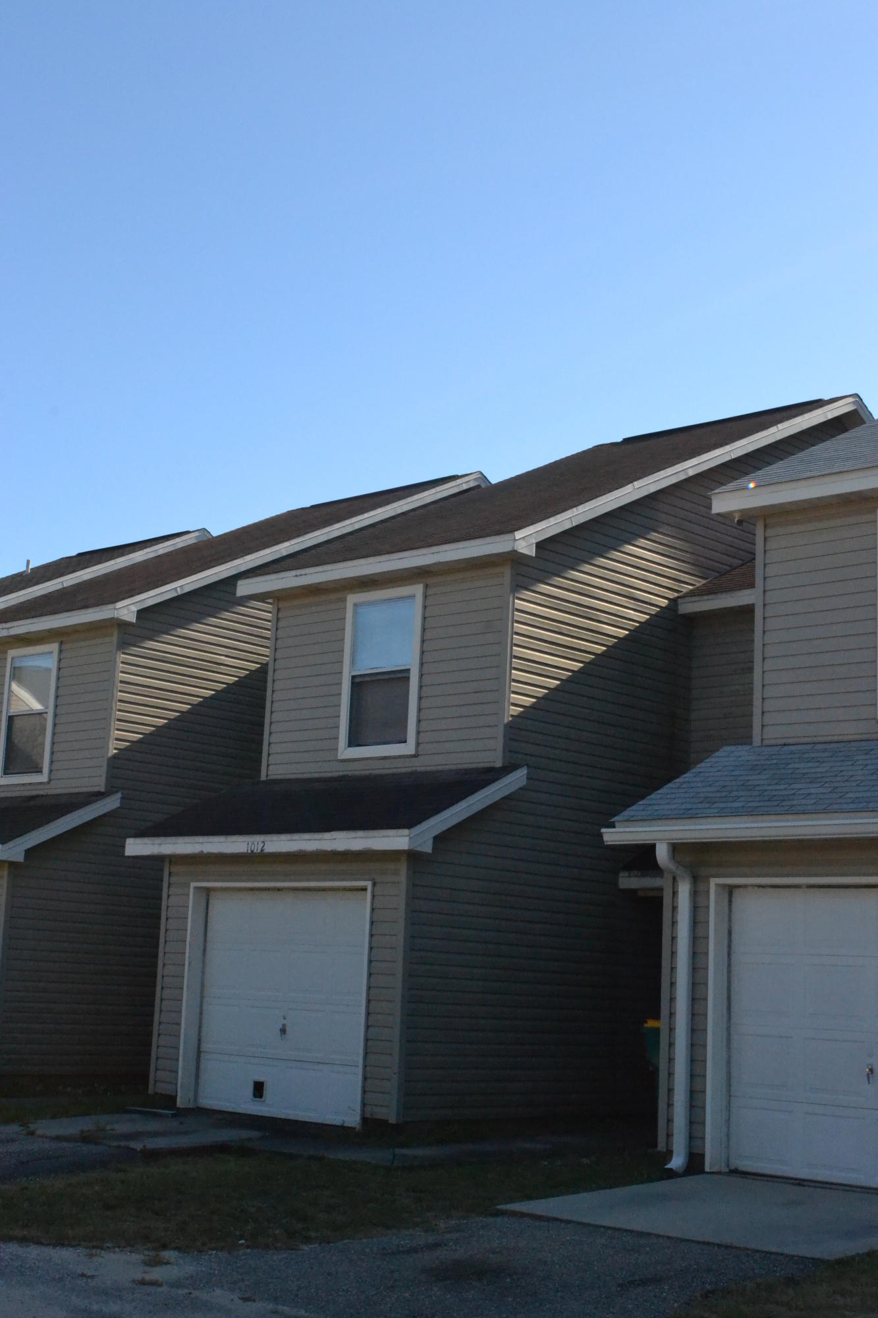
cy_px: 659
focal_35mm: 48
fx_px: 1756
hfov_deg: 28.1
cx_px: 439
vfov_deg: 41.1
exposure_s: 1/1250
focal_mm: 32
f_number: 18
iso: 3200
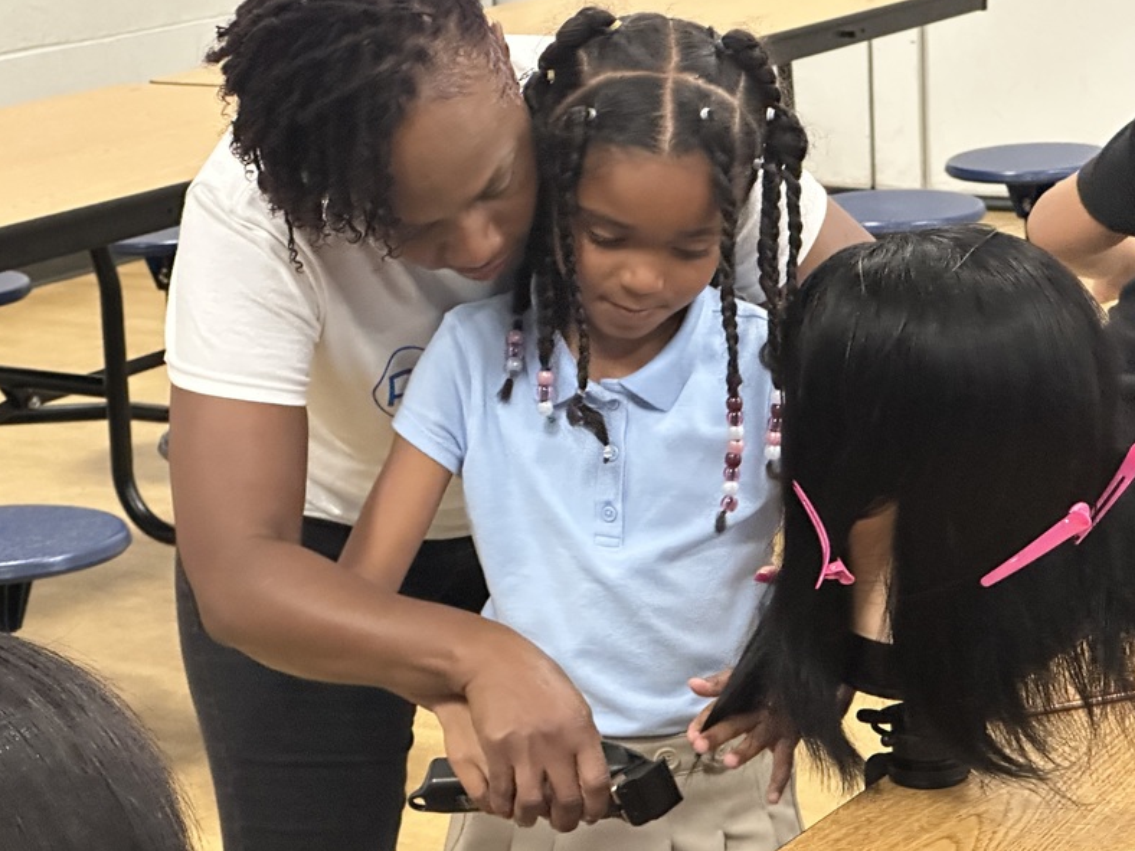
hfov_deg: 19.6
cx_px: 720
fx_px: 3279
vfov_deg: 14.8
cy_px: 464
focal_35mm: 100
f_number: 2.8
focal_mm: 9
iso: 1000
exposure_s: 1/41
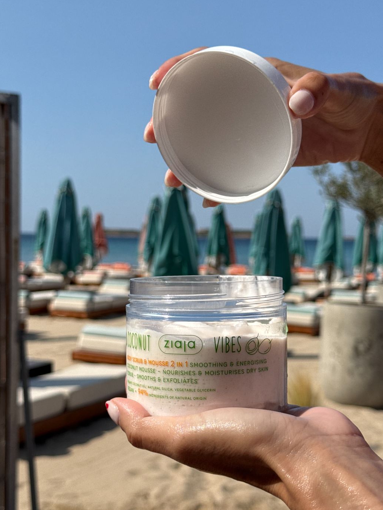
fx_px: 826
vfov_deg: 34.3
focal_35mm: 56
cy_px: 278
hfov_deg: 26.1
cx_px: 204
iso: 80
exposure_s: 1/8772
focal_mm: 6.76
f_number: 1.78
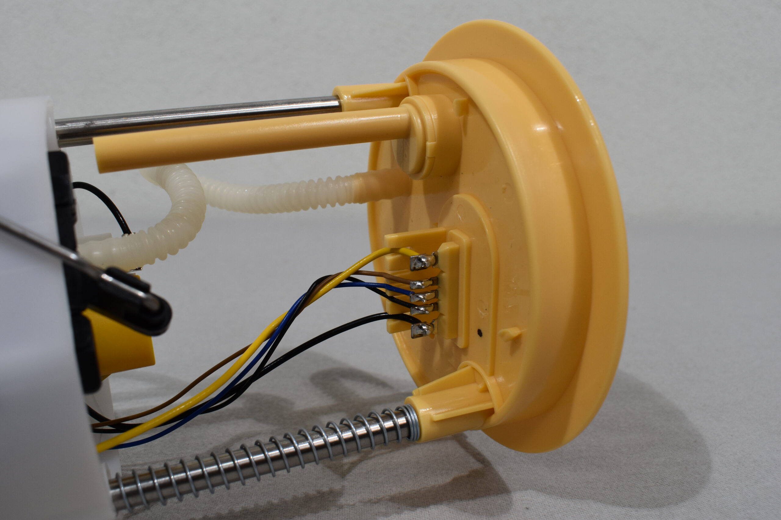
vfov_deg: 41.7
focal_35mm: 32
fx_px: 683
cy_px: 260
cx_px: 390
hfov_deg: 59.5
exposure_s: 1/60
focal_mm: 21
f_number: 8
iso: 360
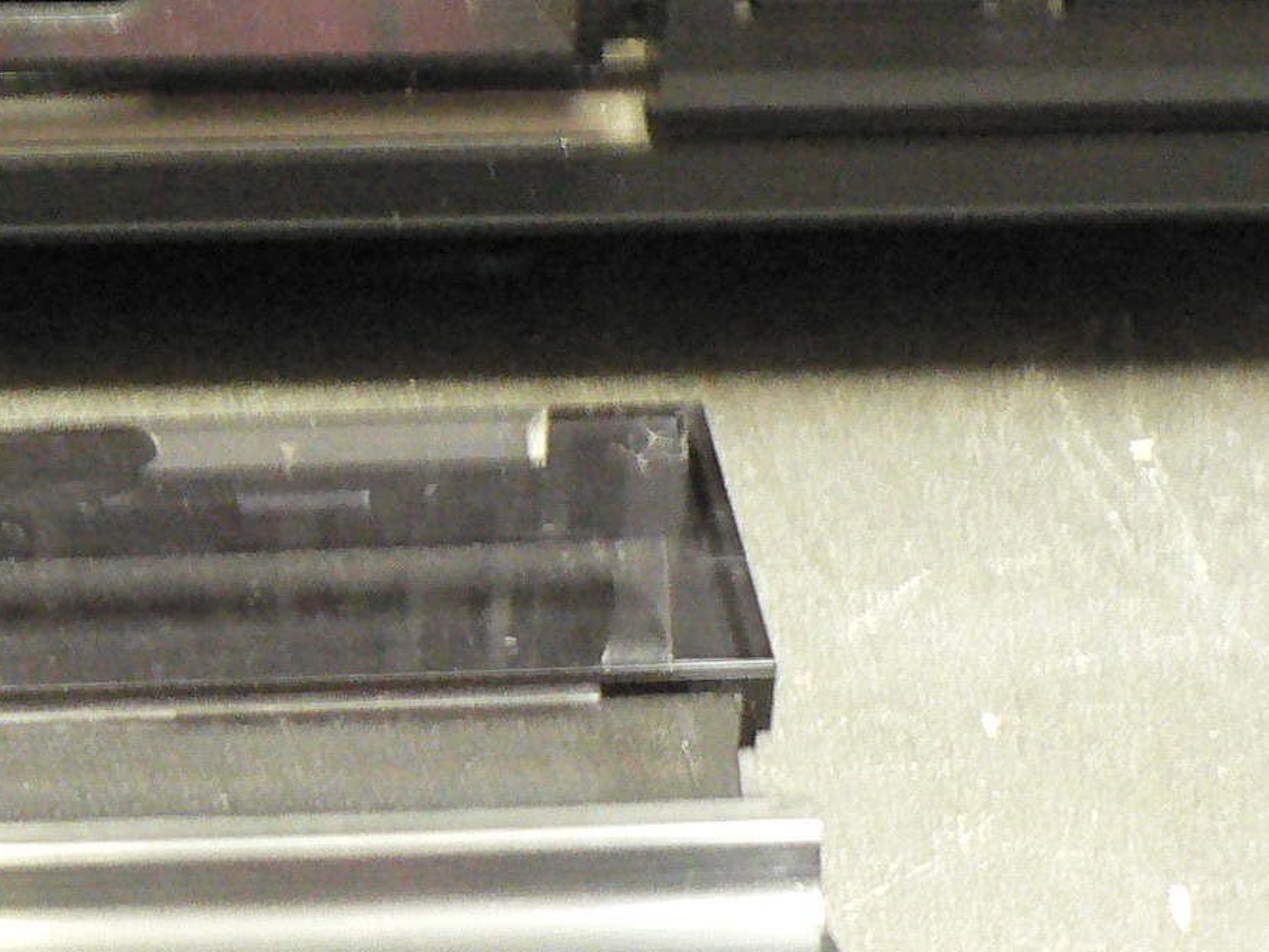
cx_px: 50
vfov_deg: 14.2
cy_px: 252
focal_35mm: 104
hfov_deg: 18.5
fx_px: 3814
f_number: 2.8
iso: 400
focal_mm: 6
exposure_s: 1/6
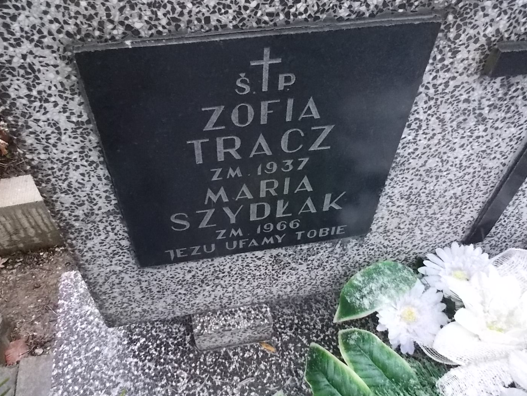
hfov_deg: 59.9
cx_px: 253
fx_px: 457
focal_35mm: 30
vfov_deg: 46.8
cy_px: 184
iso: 400
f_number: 3.2
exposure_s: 1/60
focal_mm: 4.6
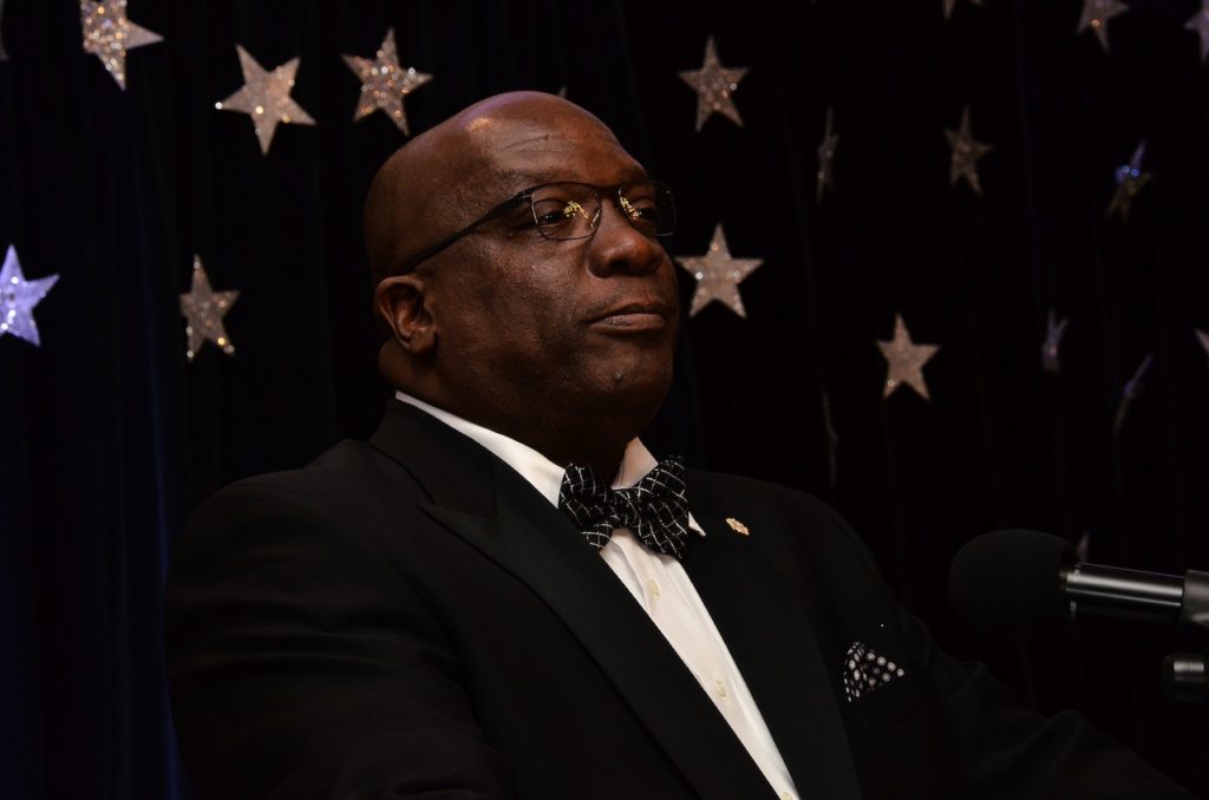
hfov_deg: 15.9
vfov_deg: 10.6
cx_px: 604
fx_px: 4323
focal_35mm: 129
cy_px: 400
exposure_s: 1/60
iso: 1600
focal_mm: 86
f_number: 8
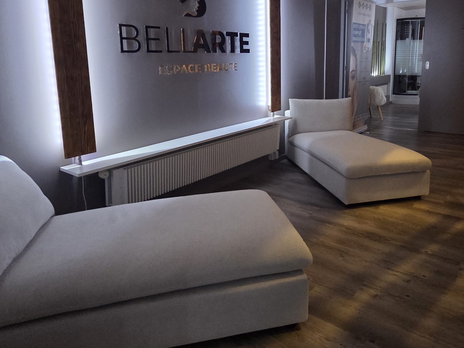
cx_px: 238
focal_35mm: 24
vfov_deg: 56.0
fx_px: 322
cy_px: 127
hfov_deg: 71.6
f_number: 2.2
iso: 1250
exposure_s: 1/35.3
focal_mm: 2.2
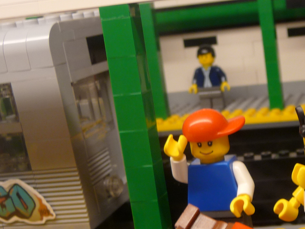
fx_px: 599
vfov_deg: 21.5
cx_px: 288
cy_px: 166
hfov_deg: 27.3
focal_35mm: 68
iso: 100
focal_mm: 4.7
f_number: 3.3
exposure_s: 1/40
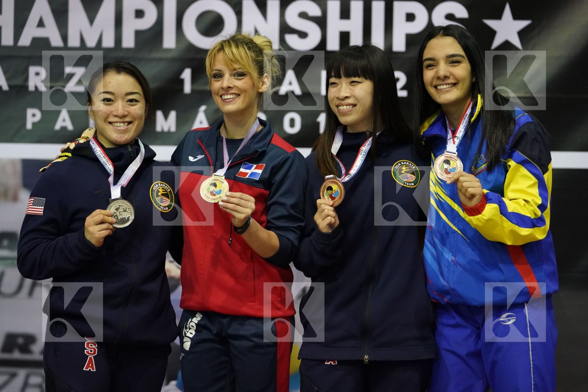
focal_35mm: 118
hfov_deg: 17.3
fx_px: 1927
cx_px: 294
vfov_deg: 11.6
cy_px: 196
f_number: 3.2
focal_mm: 118
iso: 6400
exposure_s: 1/250
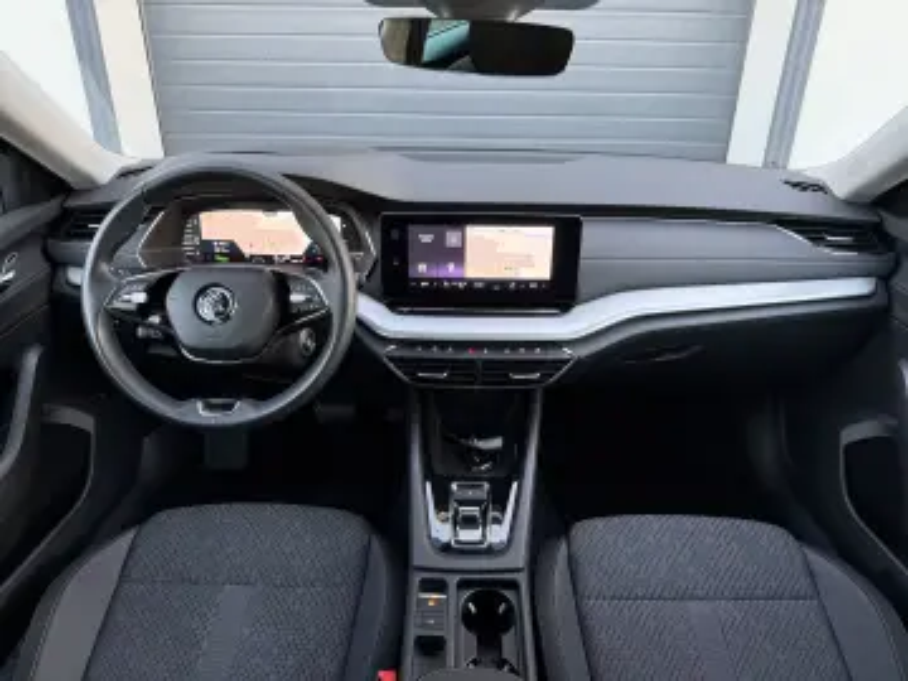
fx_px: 630
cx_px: 454
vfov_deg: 56.8
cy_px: 340
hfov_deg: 71.6
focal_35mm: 24
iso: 400
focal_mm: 6.76
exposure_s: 1/60
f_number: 1.78
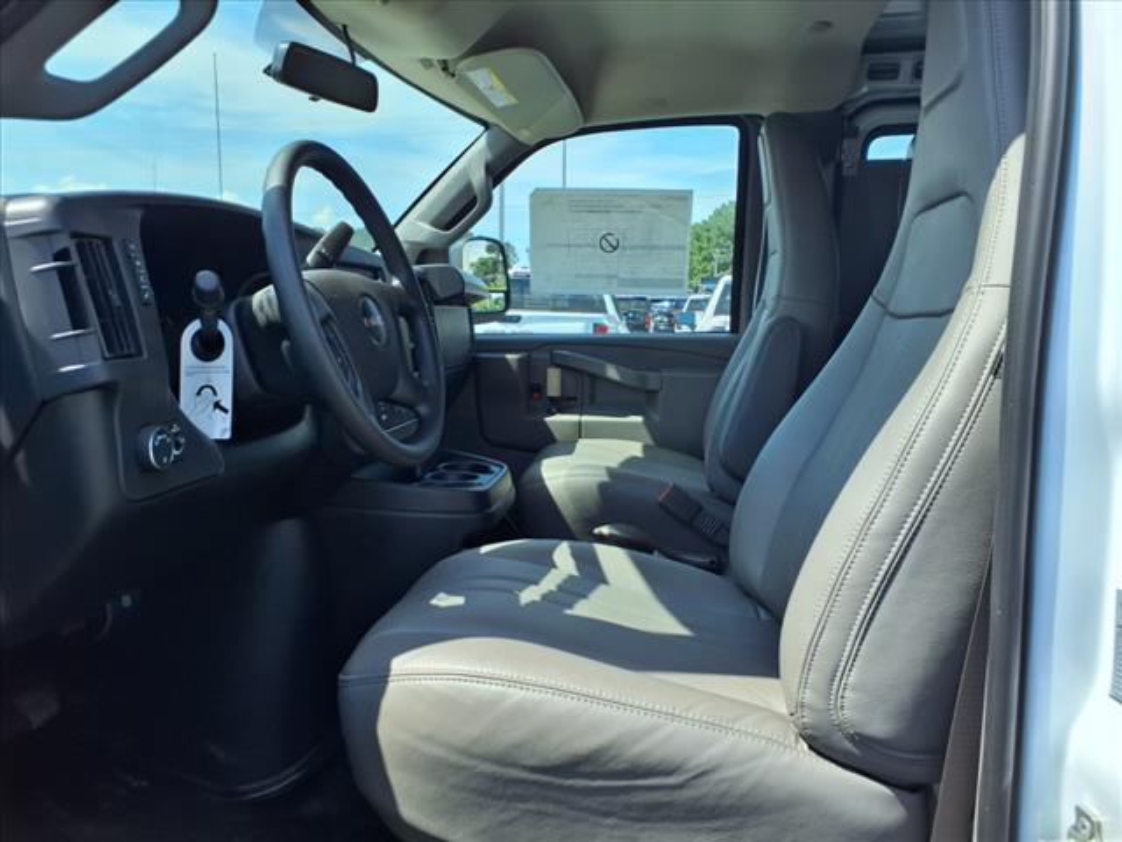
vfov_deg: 51.4
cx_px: 561
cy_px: 421
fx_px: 875
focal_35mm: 27
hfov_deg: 65.3
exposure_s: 1/1000
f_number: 1.9
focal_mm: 3.58
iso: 40
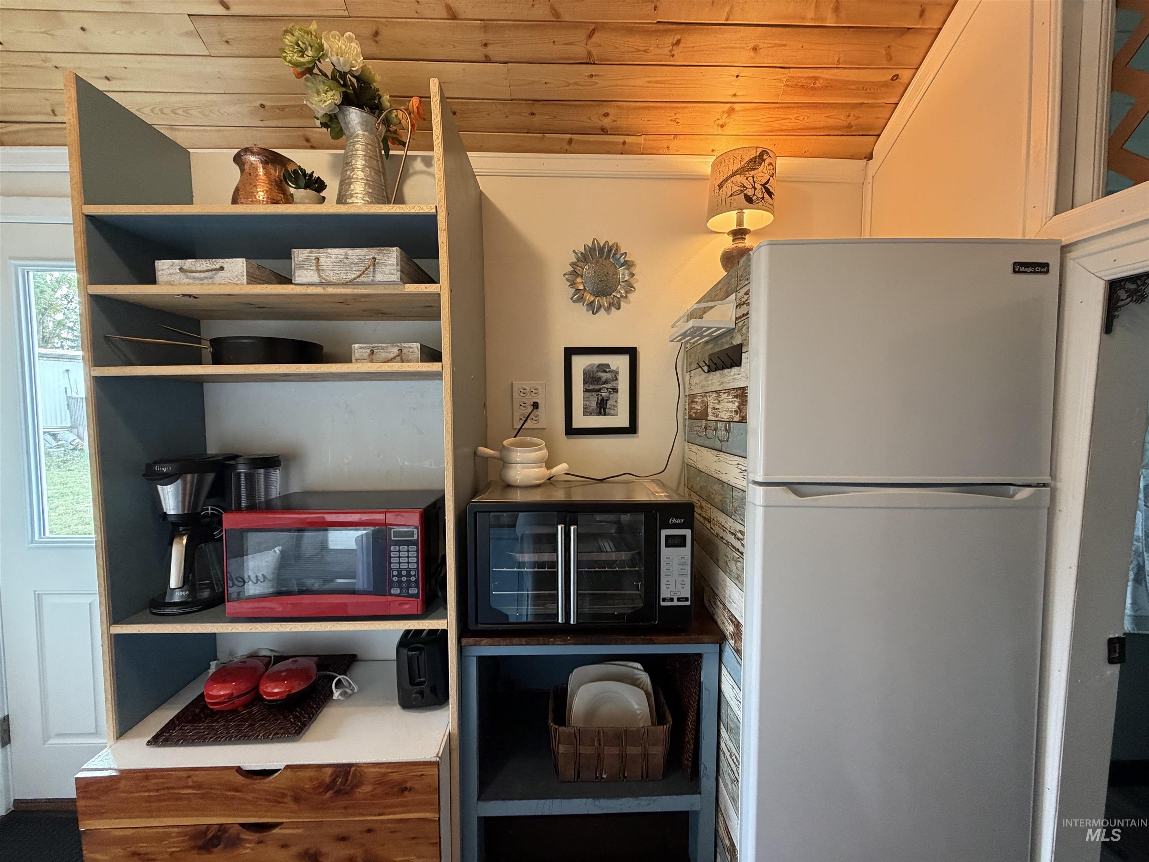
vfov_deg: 85.7
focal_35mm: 14
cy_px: 431
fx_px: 465
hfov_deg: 102.1
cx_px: 574
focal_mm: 2.22
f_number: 2.2
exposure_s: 1/60
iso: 320
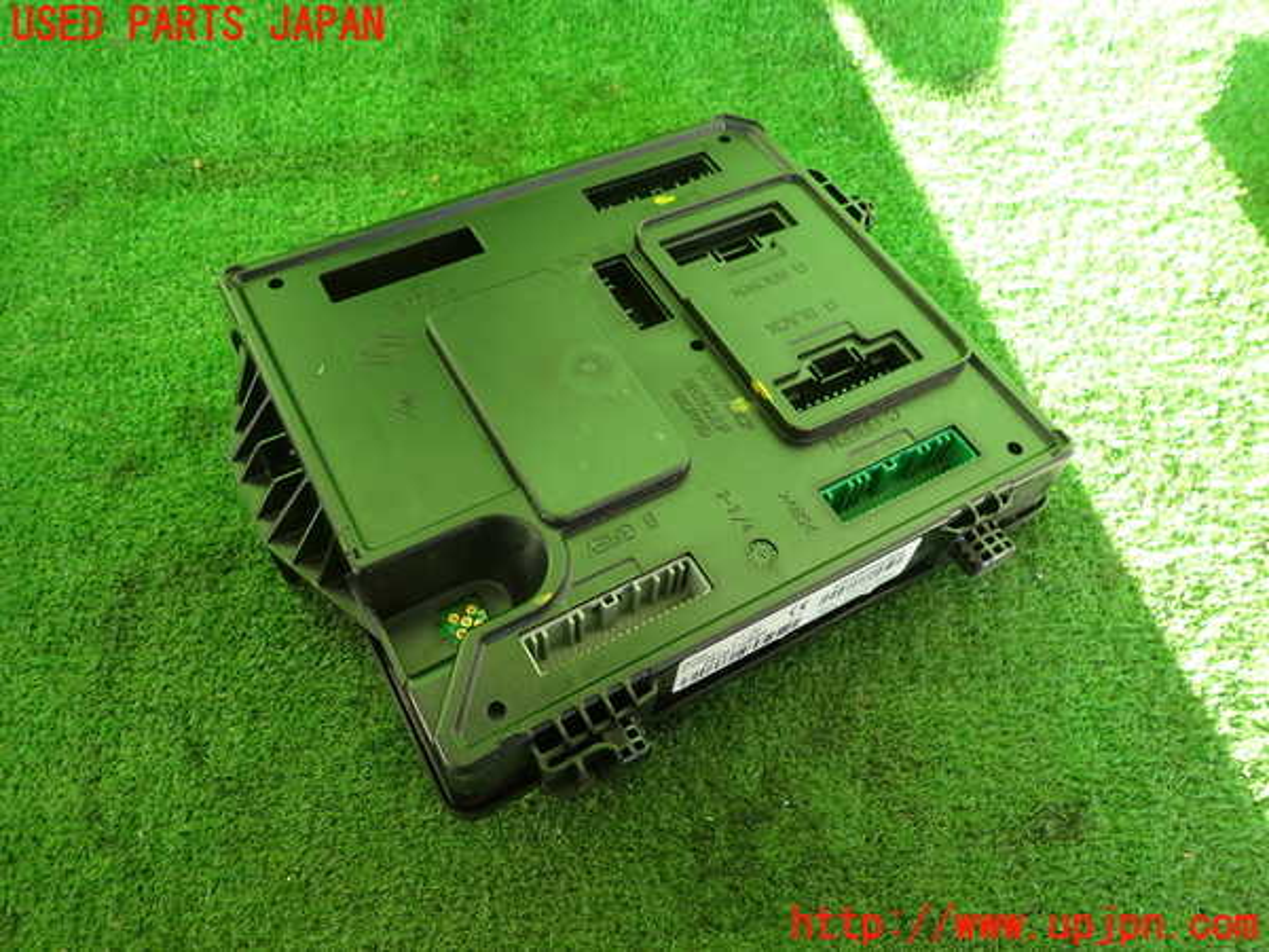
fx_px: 916
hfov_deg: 69.4
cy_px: 476
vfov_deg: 54.9
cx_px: 634
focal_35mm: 25
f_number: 2
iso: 100
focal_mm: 4.5
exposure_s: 1/60
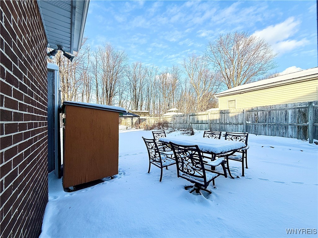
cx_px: 159
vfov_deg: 85.7
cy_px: 119
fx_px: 129
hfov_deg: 102.1
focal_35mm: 14
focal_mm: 2.22
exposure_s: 1/914
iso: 50
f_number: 2.2
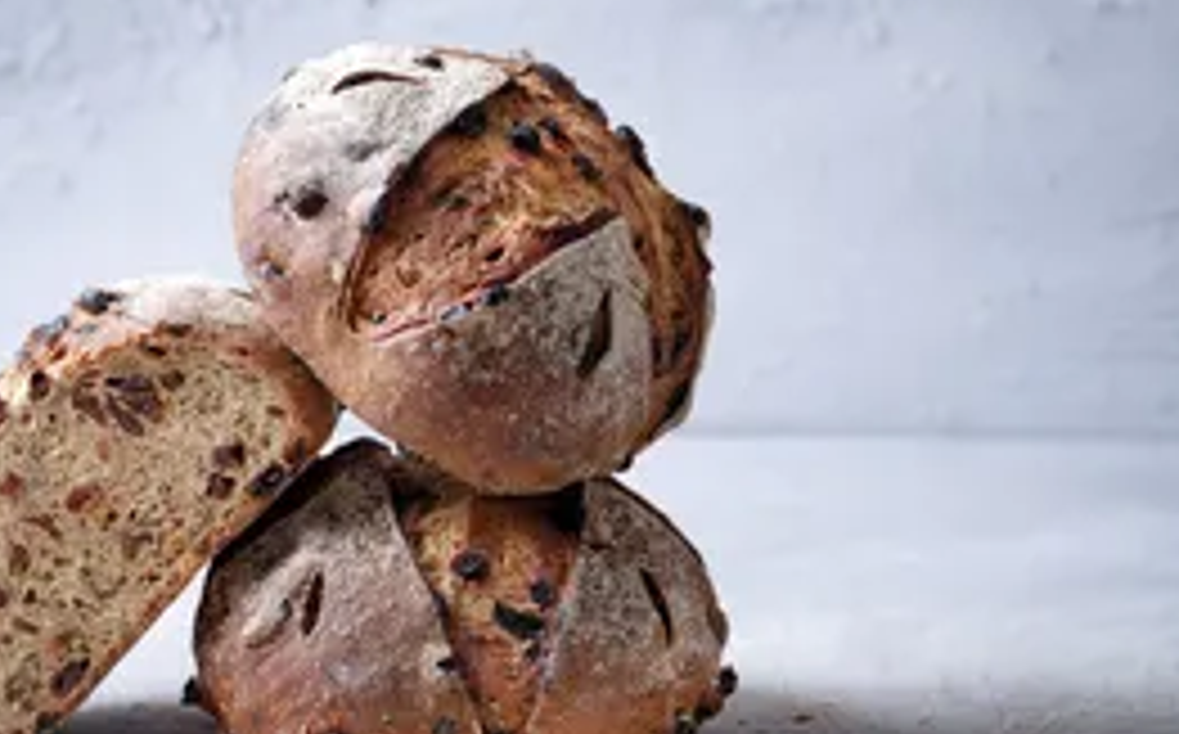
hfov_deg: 13.6
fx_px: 4942
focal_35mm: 154
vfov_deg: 8.5
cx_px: 432
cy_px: 270
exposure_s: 1/125
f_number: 5.6
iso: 100
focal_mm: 120
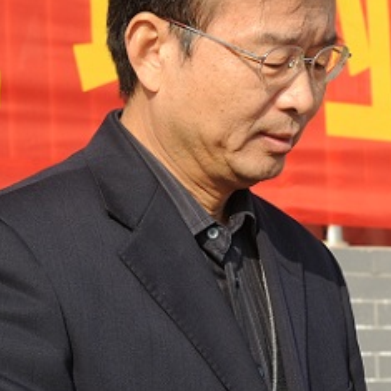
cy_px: 220
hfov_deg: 10.3
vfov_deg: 10.3
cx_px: 310
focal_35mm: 170
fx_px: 2172
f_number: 10
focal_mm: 62
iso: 500
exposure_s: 1/320
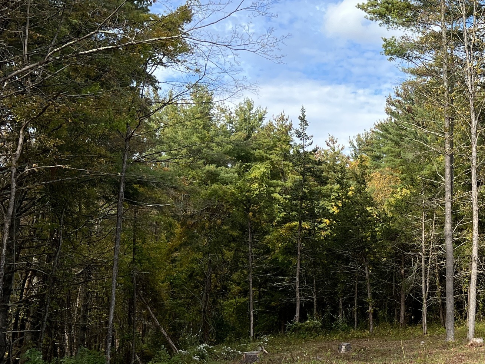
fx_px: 855
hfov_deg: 28.7
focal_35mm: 61
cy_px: 214
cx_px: 532
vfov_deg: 24.0
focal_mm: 5.7
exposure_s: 1/1531
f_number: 1.5
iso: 50
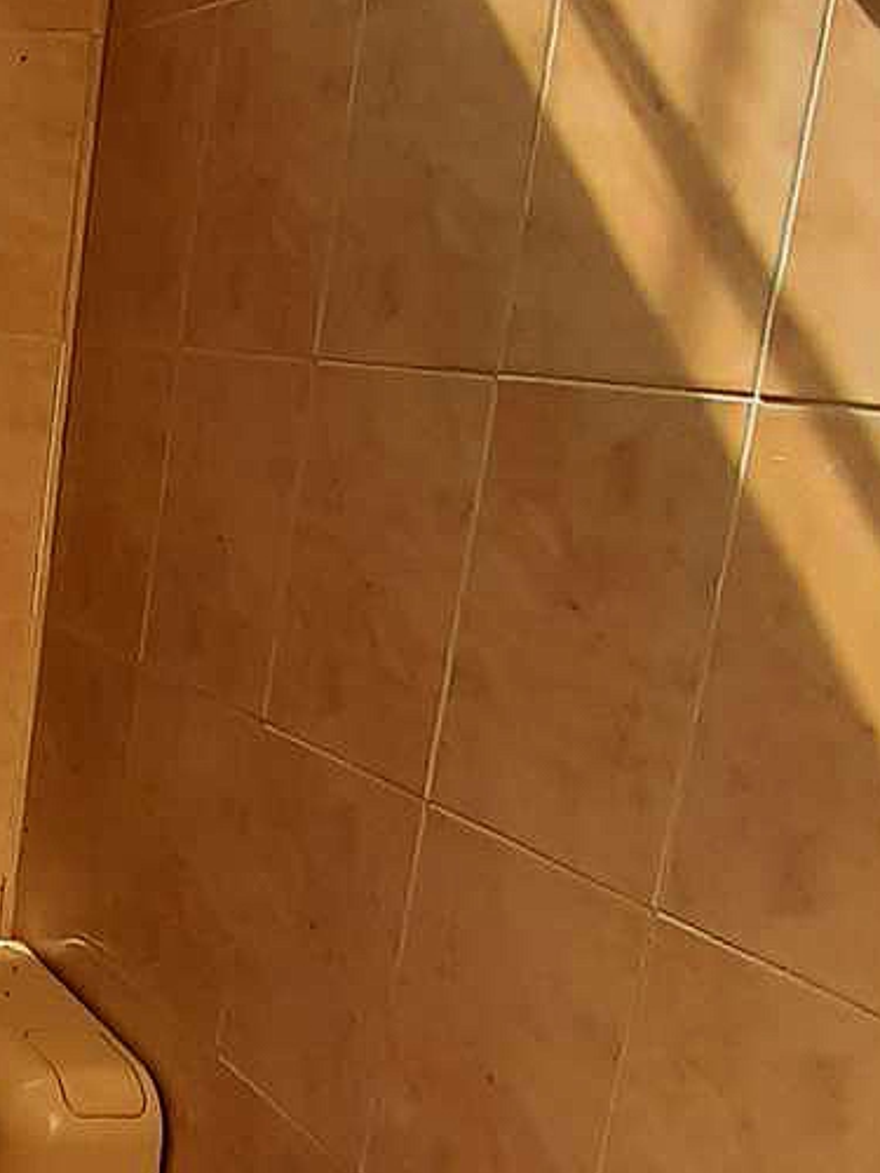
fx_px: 1763
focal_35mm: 52
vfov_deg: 36.7
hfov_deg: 22.0
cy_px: 685
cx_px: -521
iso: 40
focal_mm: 1.42
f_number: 2.2
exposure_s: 1/237
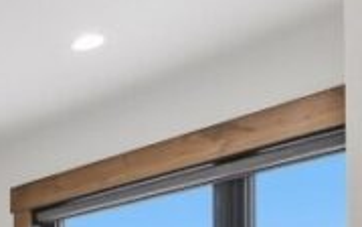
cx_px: -366
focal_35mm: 70
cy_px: 393
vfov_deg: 16.1
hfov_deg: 18.6
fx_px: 691
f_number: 7.1
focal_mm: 12
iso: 400
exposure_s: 1/160
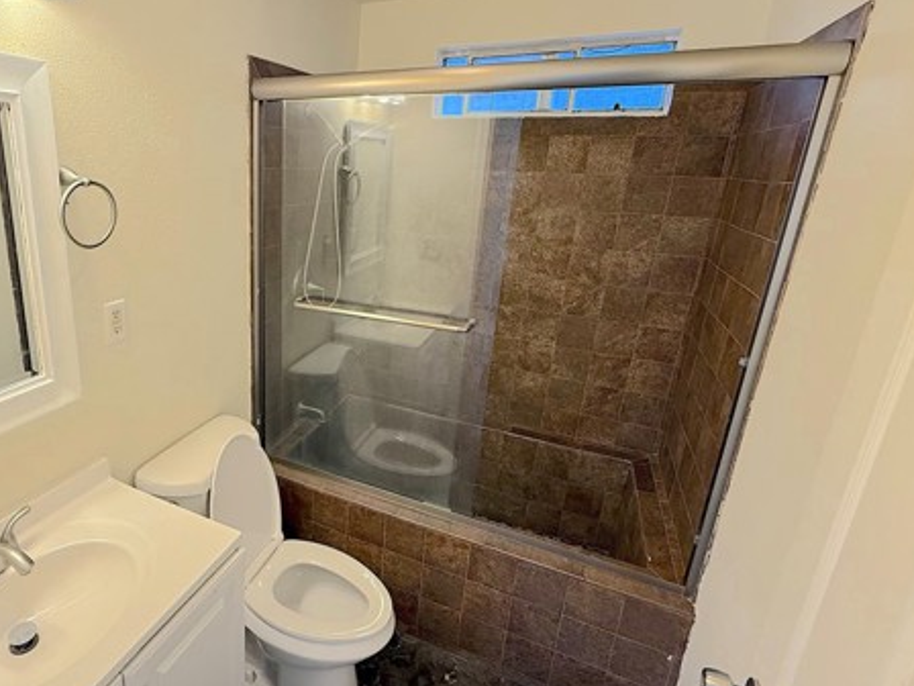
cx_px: 304
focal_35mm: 20
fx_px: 528
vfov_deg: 65.9
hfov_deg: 79.0
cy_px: 314
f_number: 2.2
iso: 200
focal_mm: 2.22
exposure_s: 1/120
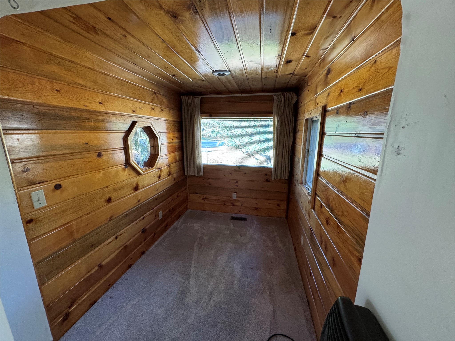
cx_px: 228
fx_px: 184
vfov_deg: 85.7
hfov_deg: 102.1
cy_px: 170
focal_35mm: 14
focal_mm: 2.22
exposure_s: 1/83
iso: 320
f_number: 2.2
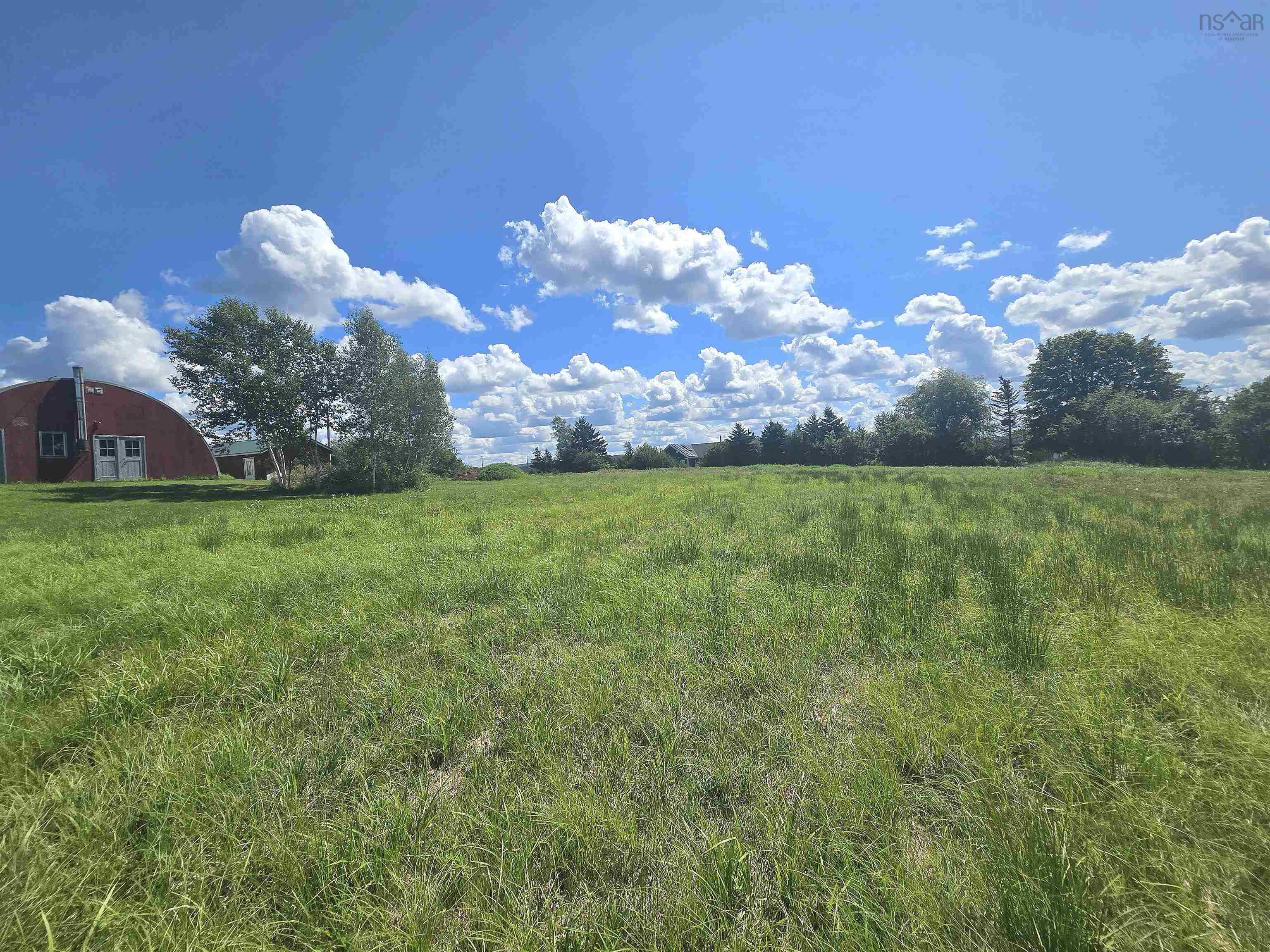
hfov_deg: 106.2
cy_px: 476
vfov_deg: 89.9
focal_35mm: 13
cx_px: 635
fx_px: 477
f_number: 2.2
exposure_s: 1/5000
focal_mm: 2.2
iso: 50
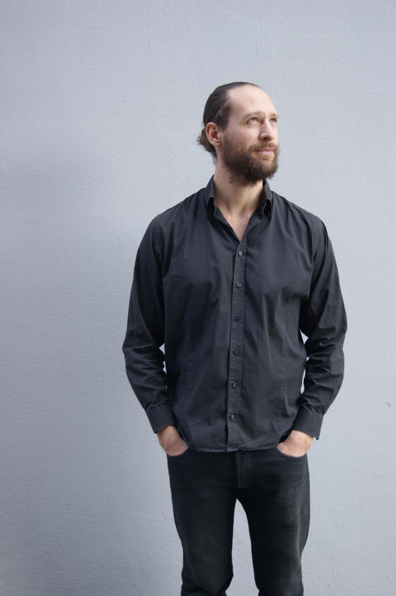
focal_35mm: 45
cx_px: 198
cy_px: 298
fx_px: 744
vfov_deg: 43.6
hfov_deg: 29.8
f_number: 4.5
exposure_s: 1/60
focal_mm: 30
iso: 200
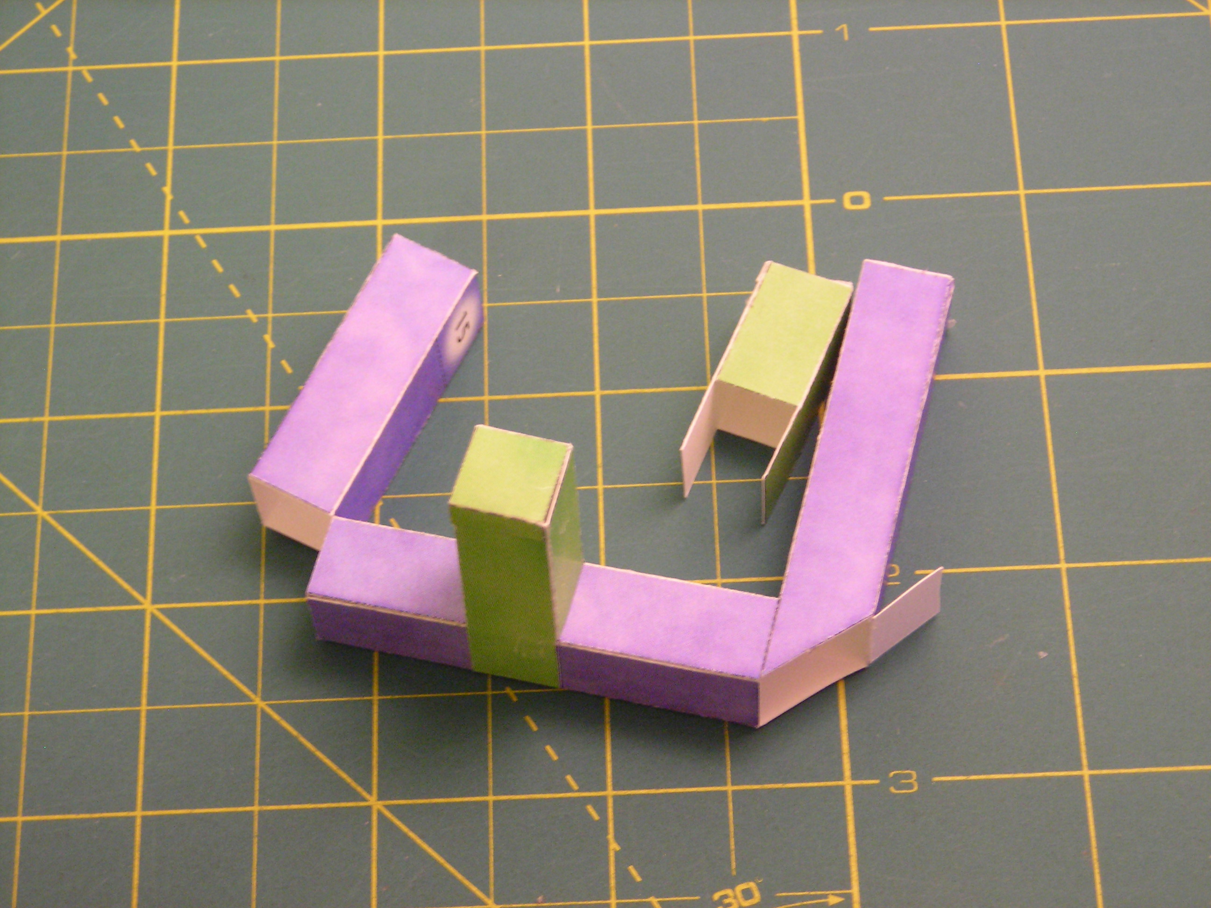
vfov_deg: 14.4
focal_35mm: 103
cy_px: 454
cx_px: 606
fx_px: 3603
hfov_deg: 19.1
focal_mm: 17
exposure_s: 1.02
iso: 200
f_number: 4.9
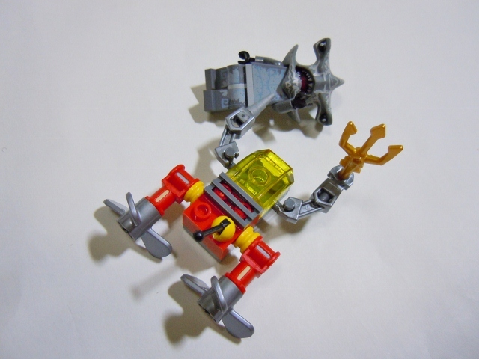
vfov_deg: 46.8
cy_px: 180
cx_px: 240
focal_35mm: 30
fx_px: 415
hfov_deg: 60.0
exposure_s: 1/20
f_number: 3.5
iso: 400
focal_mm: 5.4
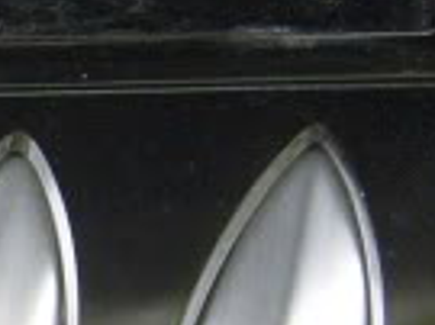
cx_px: -197
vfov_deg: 7.1
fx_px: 2611
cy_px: 380
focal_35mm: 208
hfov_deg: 9.3
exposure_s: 1/45
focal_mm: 5.8
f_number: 2.8
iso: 80
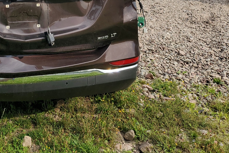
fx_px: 318
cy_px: -1
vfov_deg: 25.6
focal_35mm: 50
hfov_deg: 36.8
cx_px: 18
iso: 50
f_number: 1.5
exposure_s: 1/1667
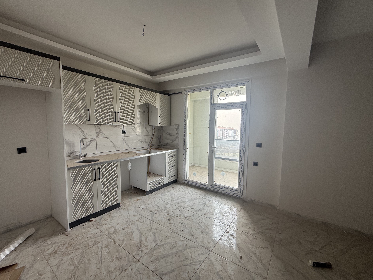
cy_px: 140
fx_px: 162
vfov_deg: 81.7
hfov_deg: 98.2
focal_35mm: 15
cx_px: 186
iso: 64
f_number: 2.2
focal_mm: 2.22
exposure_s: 1/110
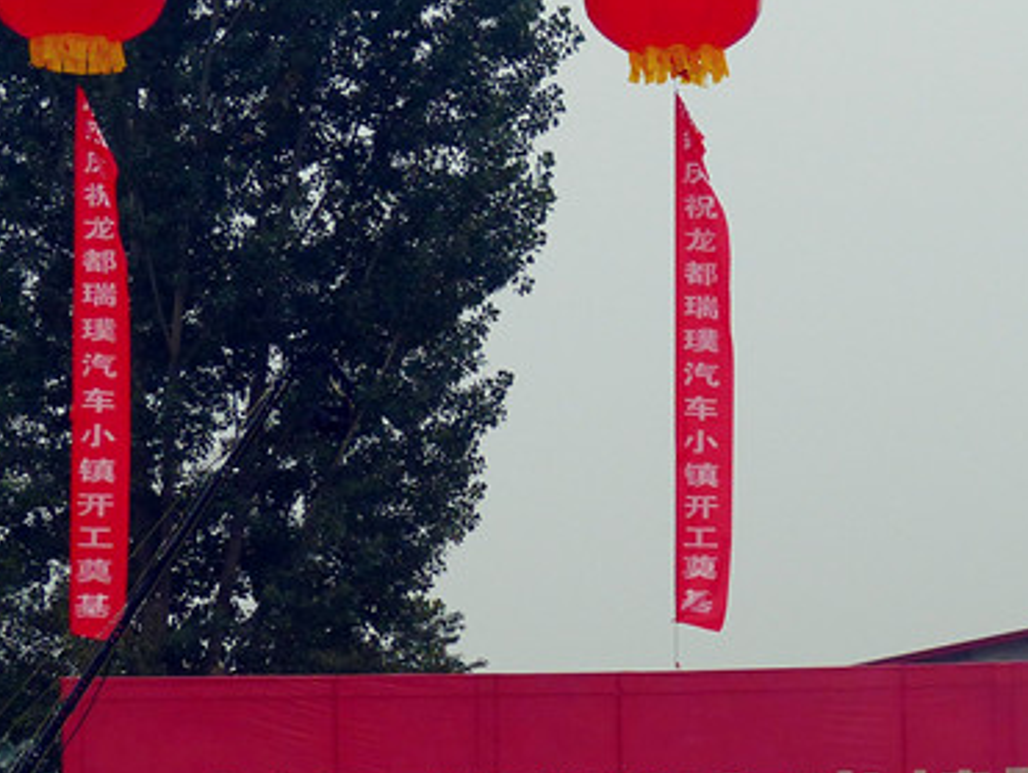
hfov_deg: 7.8
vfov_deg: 5.9
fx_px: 7491
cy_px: 478
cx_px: 1006
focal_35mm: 252
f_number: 4
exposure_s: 1/320
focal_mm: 18.7
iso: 100
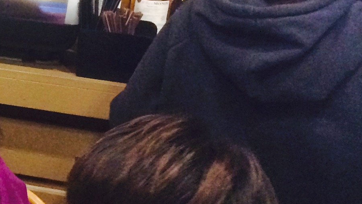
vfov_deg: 10.6
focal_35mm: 114
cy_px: 107
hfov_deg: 16.2
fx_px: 1094
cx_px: -261
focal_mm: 4.15
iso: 200
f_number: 2.2
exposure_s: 1/30
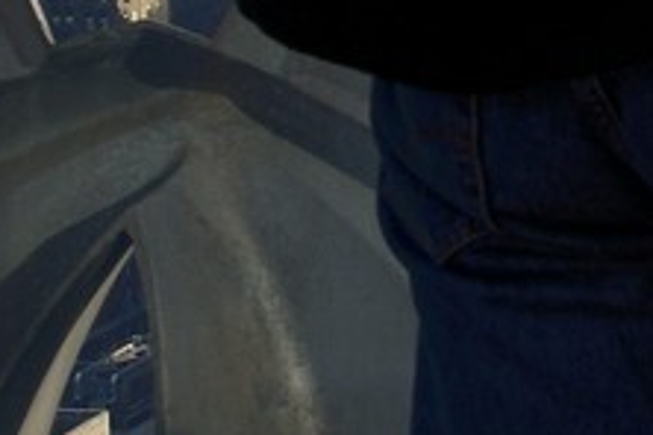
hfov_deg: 7.2
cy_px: -976
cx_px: 2030
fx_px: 4571
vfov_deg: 5.1
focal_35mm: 252
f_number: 11
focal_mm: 35
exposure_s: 1/250
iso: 200
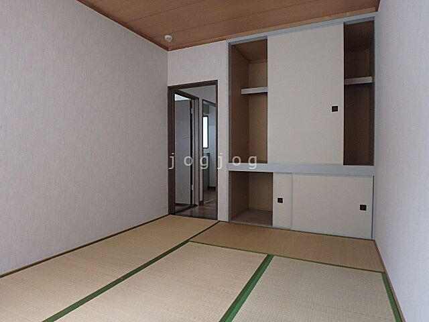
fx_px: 260
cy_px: 161
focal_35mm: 21
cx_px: 214
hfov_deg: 79.0
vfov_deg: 63.4
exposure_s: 1/30
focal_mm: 3.7
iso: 320
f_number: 3.5
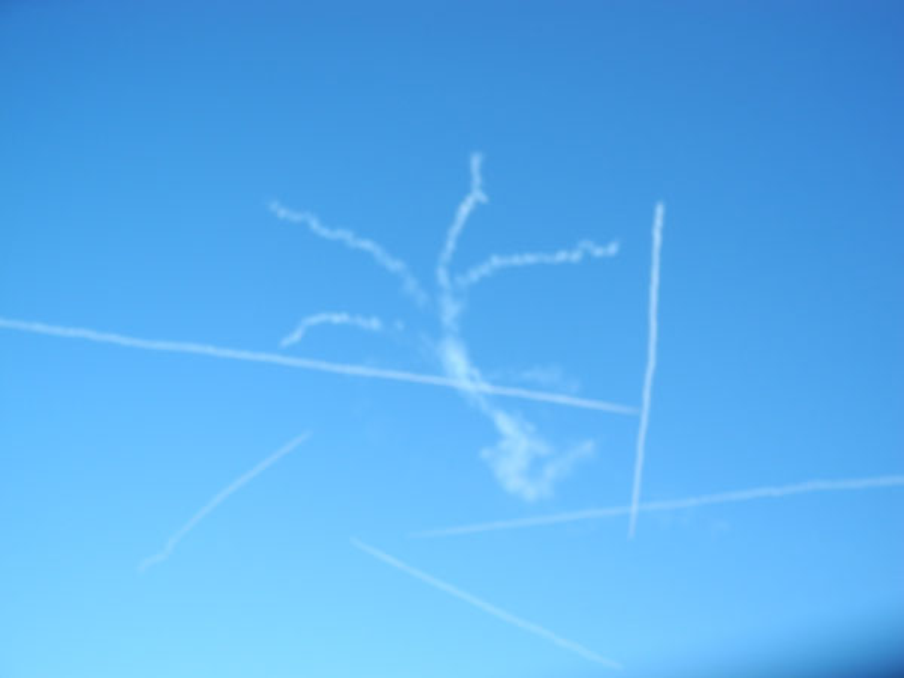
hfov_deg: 49.0
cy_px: 339
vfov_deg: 37.7
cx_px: 452
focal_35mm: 38
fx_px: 992
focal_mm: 8.1
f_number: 3.2
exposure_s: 1/923
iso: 100
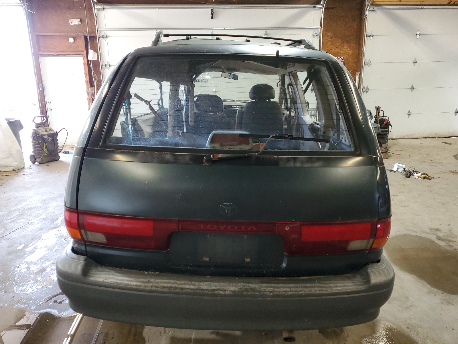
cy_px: 172
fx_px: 344
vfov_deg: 53.1
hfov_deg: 67.3
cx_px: 229
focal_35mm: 26
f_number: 1.5
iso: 182
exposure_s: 1/60.2
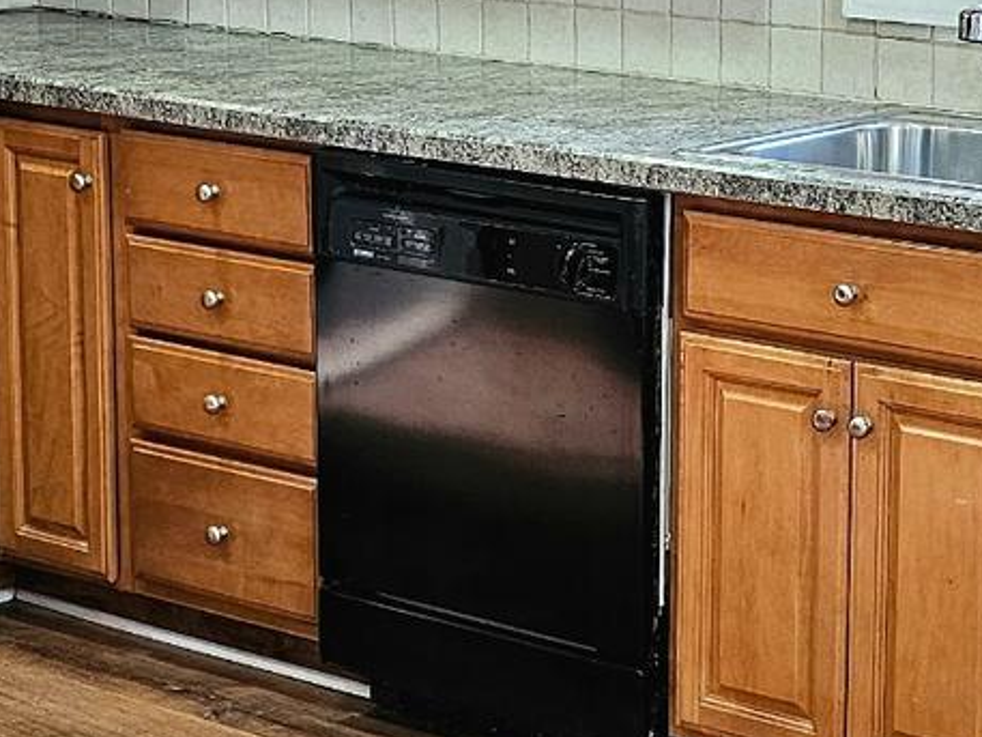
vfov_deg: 14.4
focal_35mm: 103
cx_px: 823
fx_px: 2923
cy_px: 284
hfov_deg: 18.8
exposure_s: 1/120
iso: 200
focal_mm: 6.3
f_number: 1.7
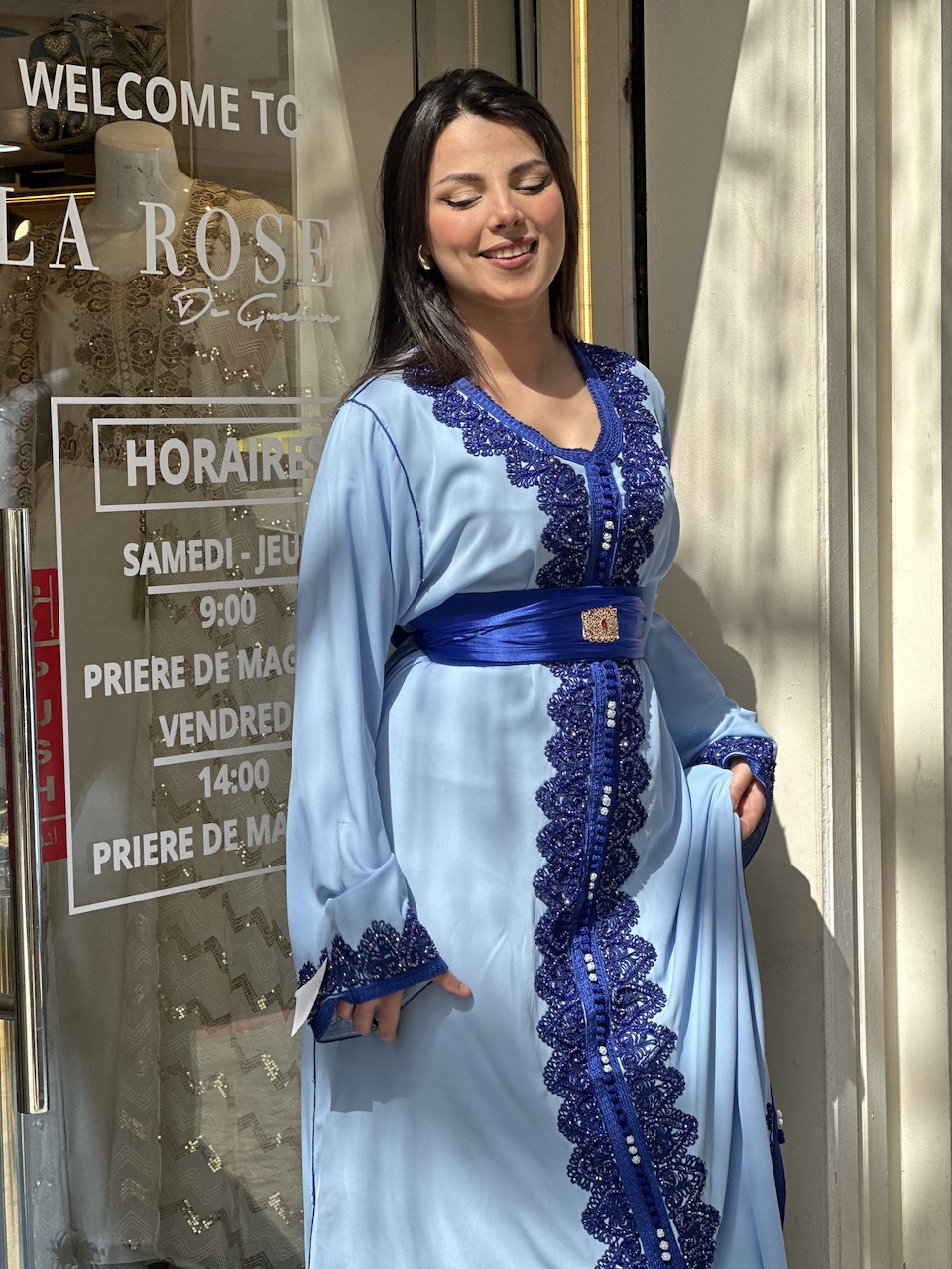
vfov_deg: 25.3
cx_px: 476
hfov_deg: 19.1
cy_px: 634
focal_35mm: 77
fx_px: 2824
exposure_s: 1/276
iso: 32
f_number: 2.8
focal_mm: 9
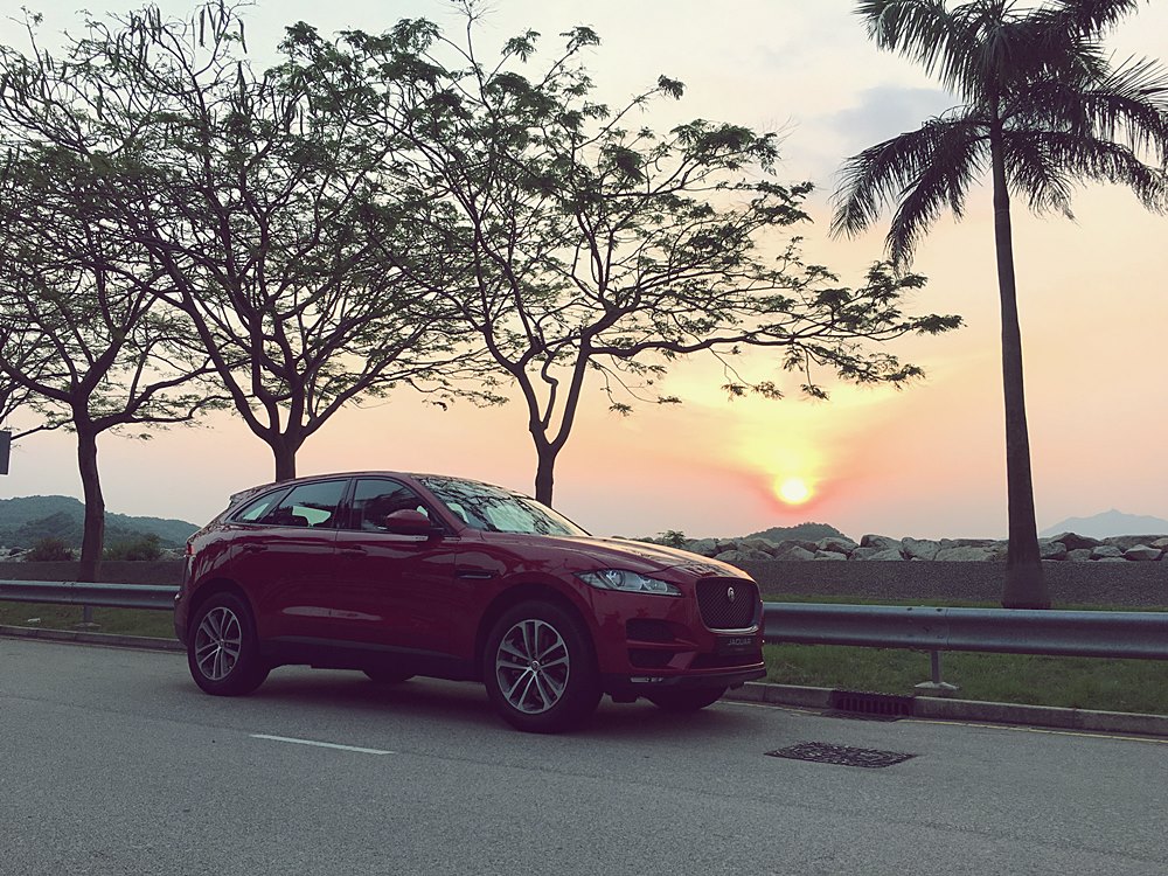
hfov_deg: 61.7
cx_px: 584
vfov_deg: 48.2
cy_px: 438
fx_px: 979
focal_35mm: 29
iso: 25
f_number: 2.2
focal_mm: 4.15
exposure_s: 1/315
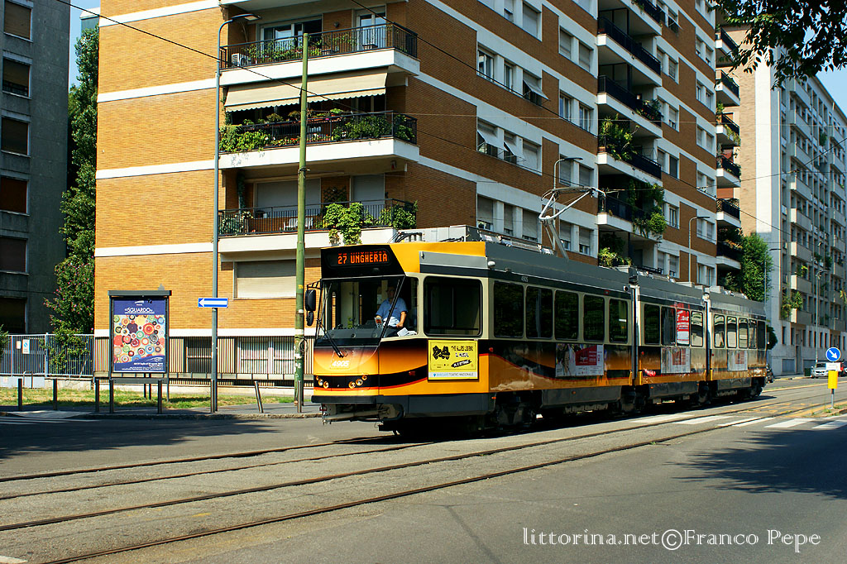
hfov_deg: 37.9
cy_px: 282
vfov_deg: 25.7
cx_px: 424
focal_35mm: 52
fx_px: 1235
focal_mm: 35
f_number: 5.6
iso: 200
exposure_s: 1/640
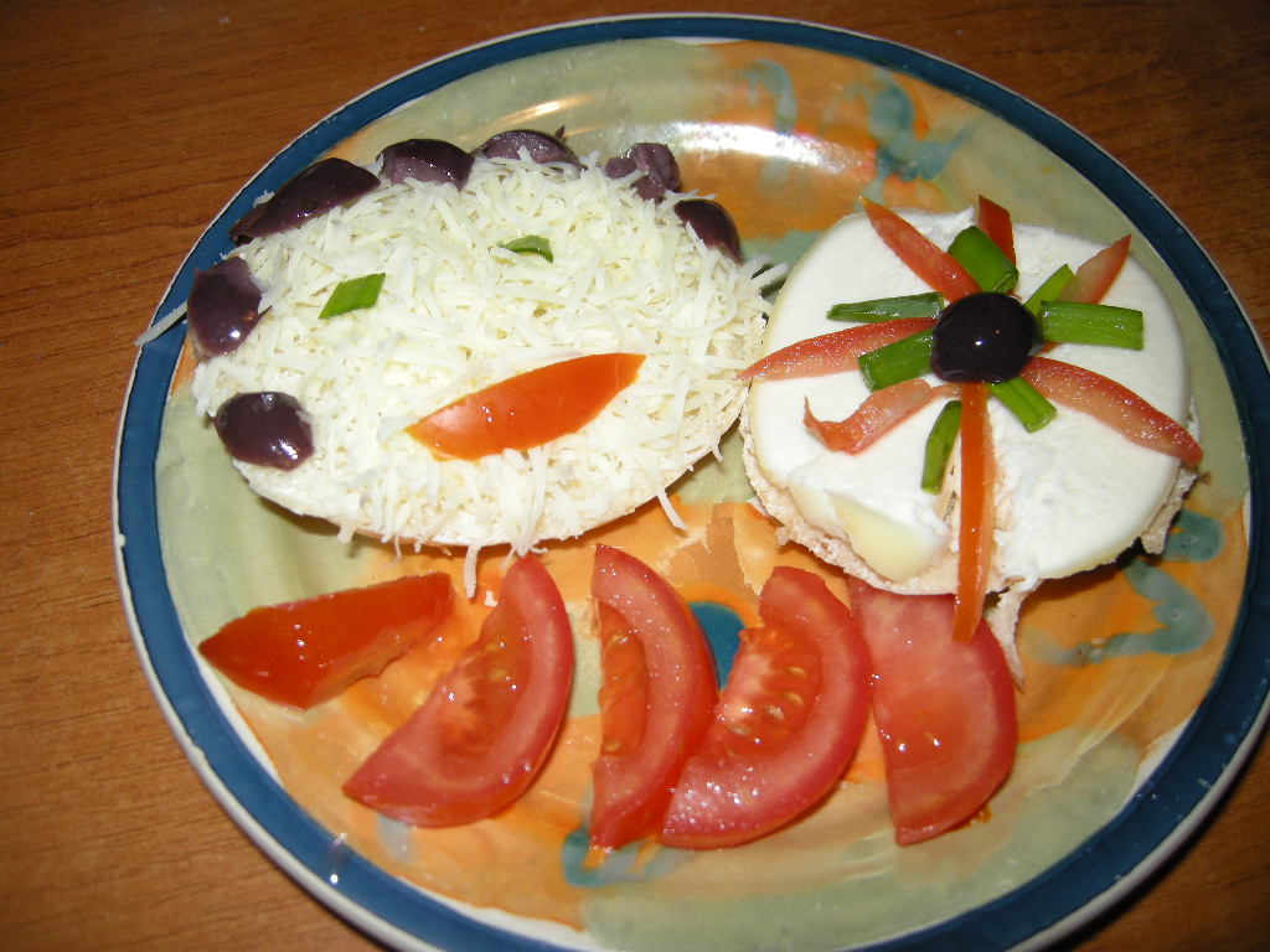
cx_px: 635
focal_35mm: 35
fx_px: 1284
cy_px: 476
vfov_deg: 40.7
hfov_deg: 52.6
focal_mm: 7.5
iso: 64
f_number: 2.7
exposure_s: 1/60
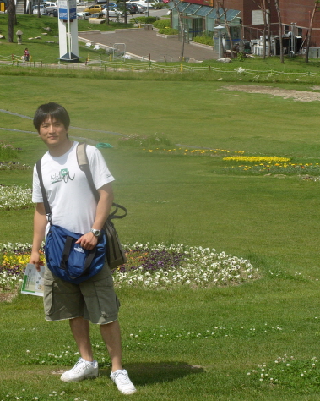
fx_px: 1326
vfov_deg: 17.2
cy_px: 200
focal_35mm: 112
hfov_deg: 13.7
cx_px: 71
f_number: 6.8
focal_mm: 18.9
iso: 80
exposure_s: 1/500
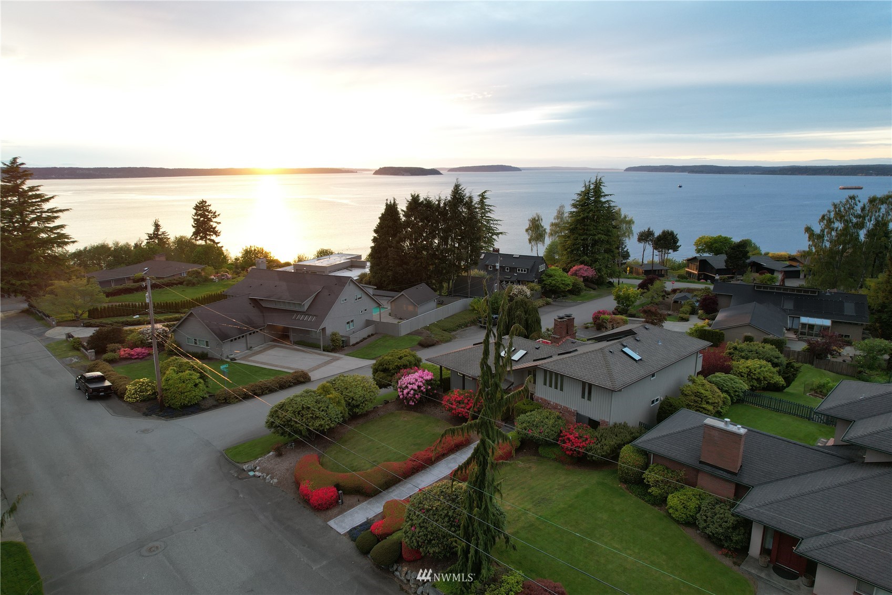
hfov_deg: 78.6
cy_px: 298
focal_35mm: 22
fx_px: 545
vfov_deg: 57.2
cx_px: 446
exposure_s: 1/60
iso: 100
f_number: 2.8
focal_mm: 8.38
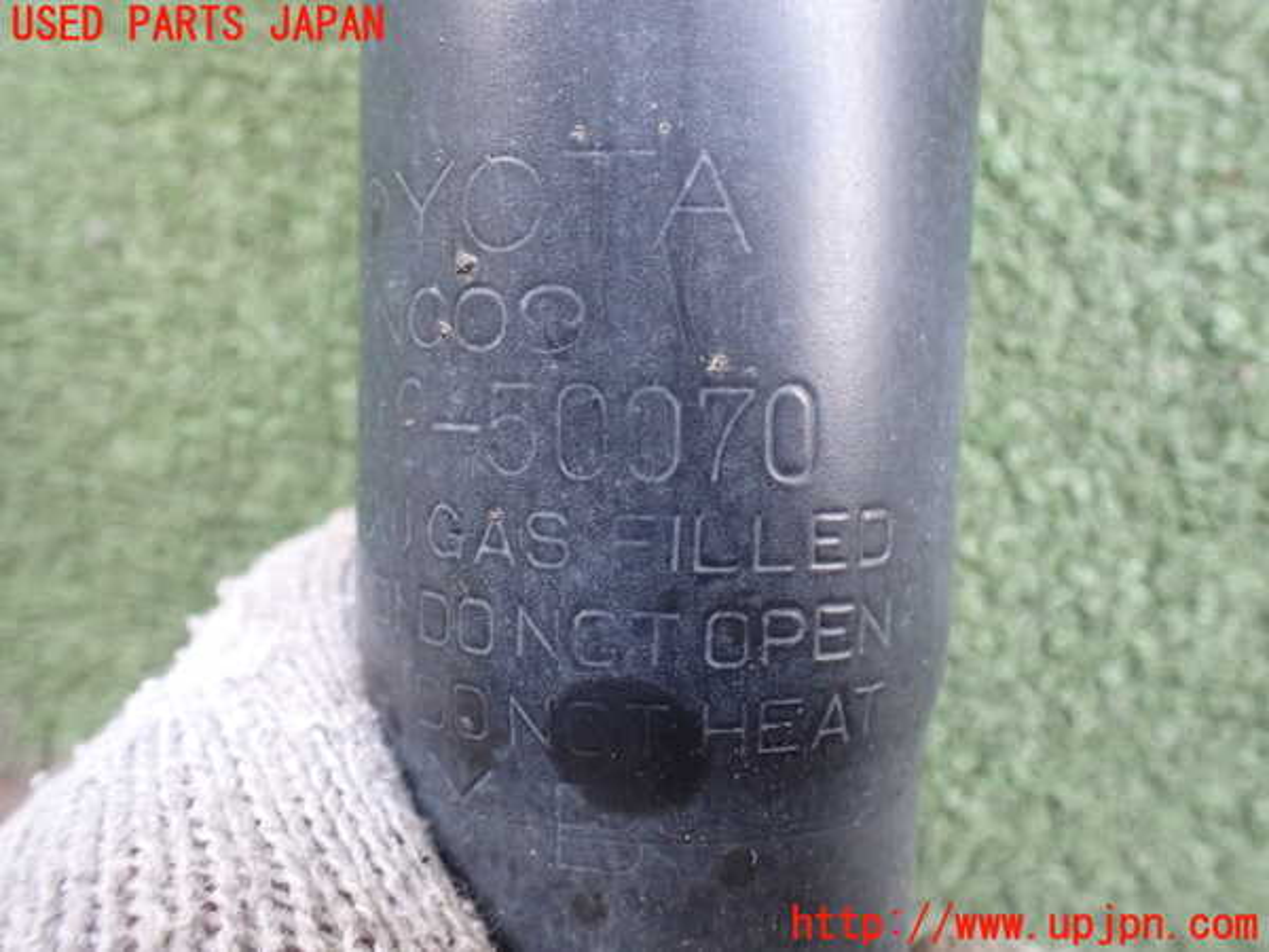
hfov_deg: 60.0
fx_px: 1100
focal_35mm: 30
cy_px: 476
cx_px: 634
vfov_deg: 46.8
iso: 500
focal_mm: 5.4
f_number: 2.3
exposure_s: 1/125
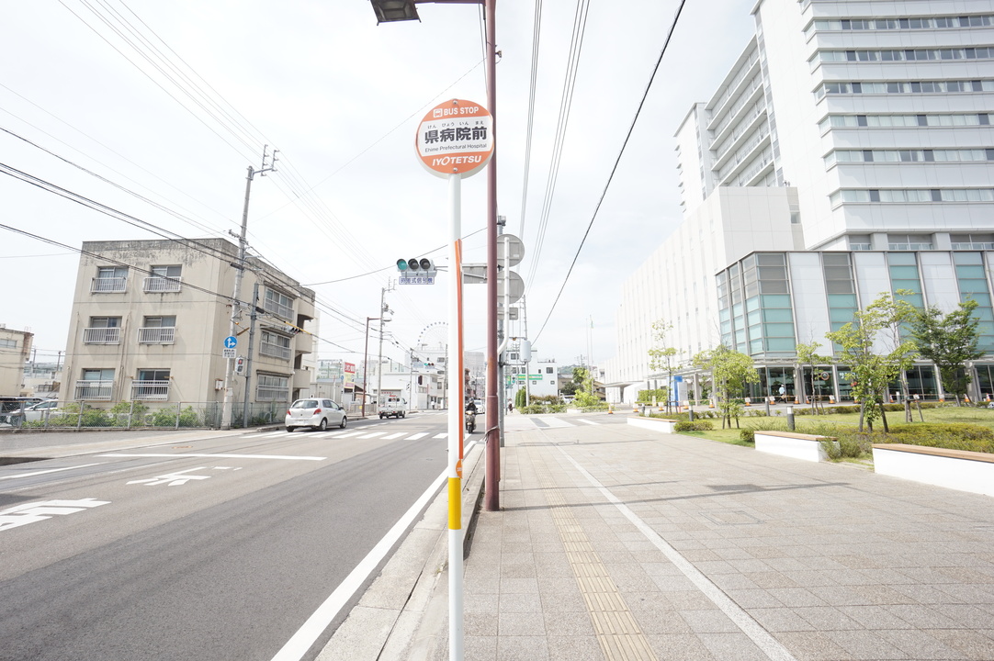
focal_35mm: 15
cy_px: 330
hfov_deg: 100.4
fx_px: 414
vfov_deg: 77.3
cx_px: 497
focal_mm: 10
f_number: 9
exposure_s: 1/100
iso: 100
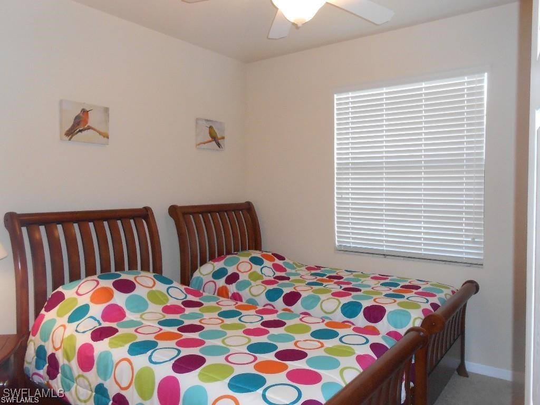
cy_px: 202
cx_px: 270
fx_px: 406
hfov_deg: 67.3
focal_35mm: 26
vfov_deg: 53.1
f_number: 3.5
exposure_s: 1/25
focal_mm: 4.6
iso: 250
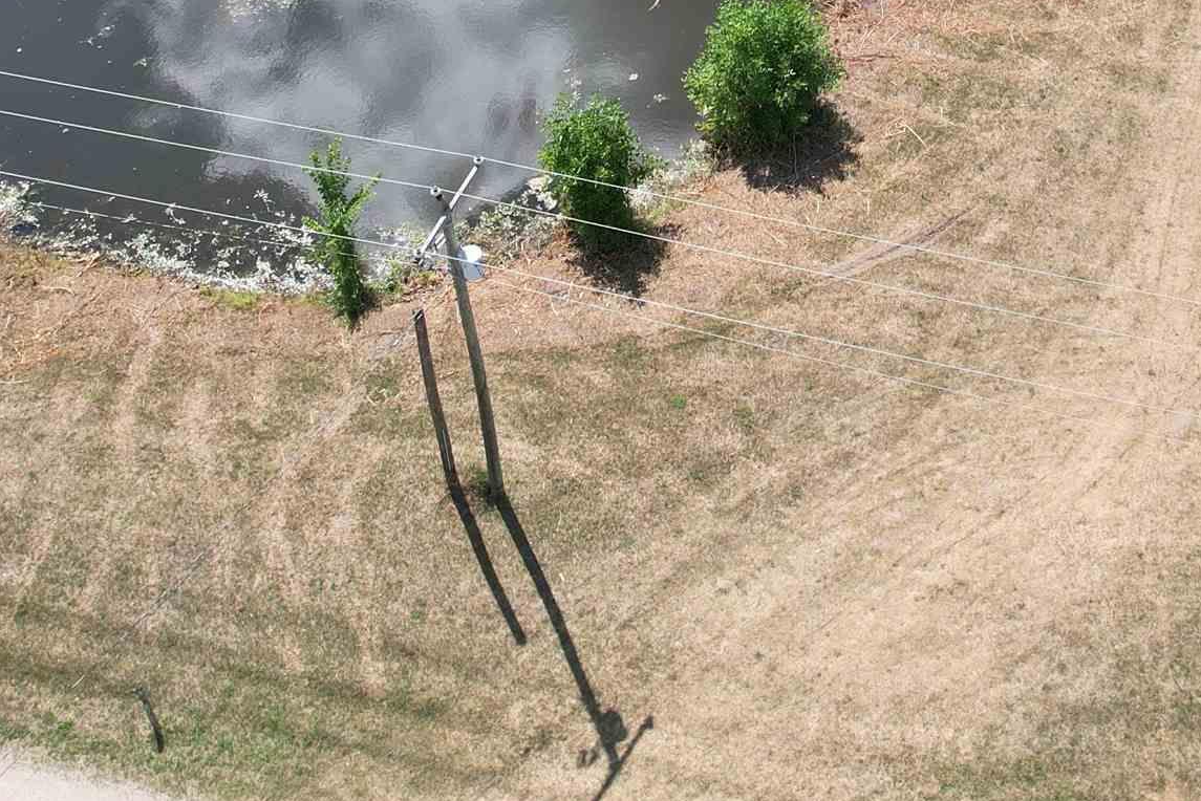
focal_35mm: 59
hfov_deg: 33.6
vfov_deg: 21.0
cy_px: -226
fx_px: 1969
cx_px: 821
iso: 100
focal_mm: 8.38
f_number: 2.8
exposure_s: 1/250
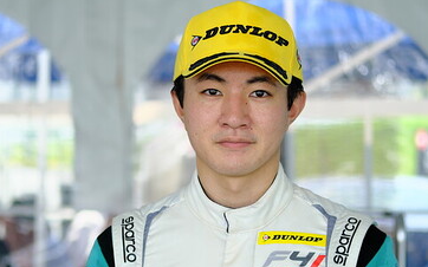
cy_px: 174
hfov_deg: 18.3
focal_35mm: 114
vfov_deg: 11.5
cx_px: 177
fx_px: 1329
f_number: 2
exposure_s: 1/1800
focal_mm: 50
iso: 320
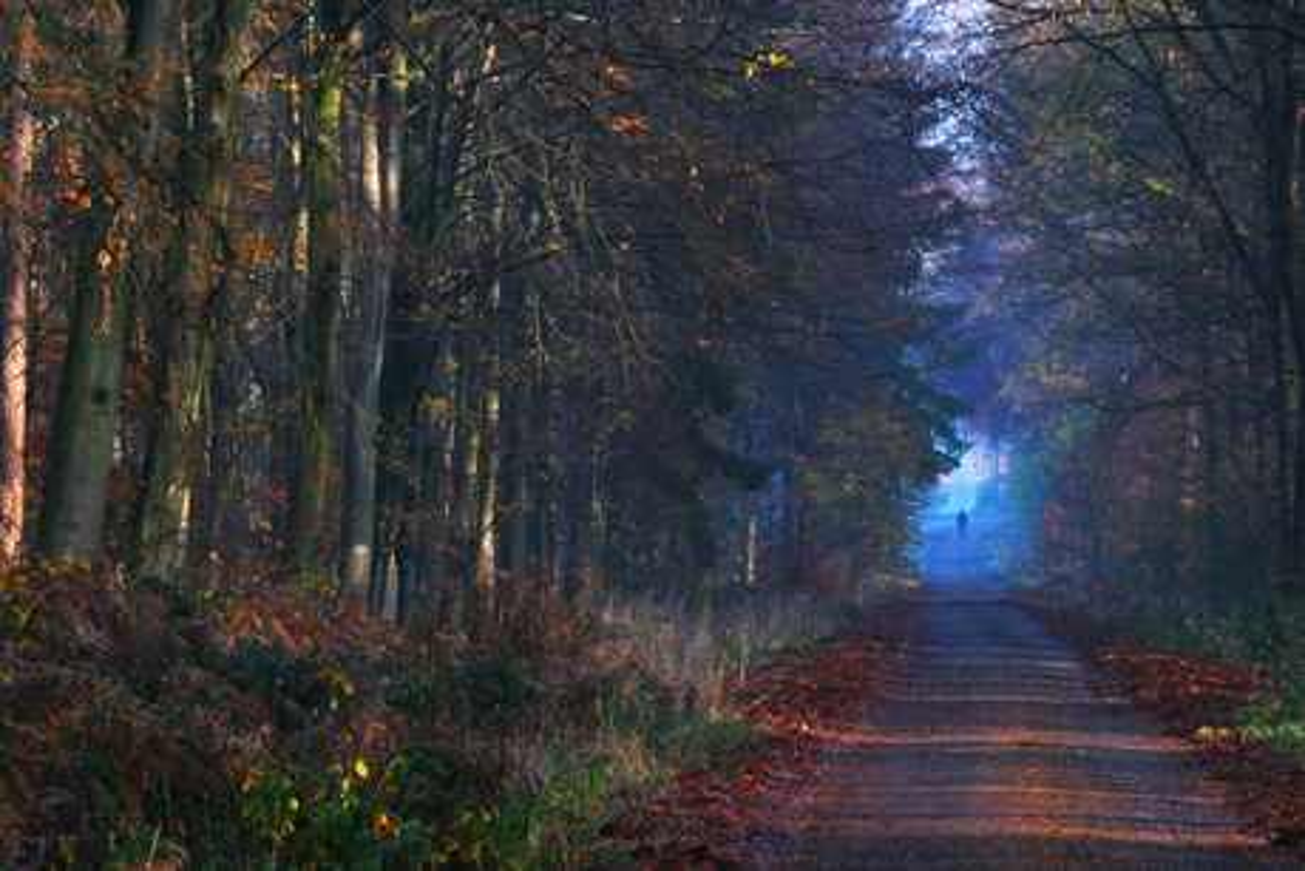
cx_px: 652
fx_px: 6672
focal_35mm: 184
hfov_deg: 11.2
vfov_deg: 7.5
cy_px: 436
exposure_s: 1/60
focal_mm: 122.6
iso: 1000
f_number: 22
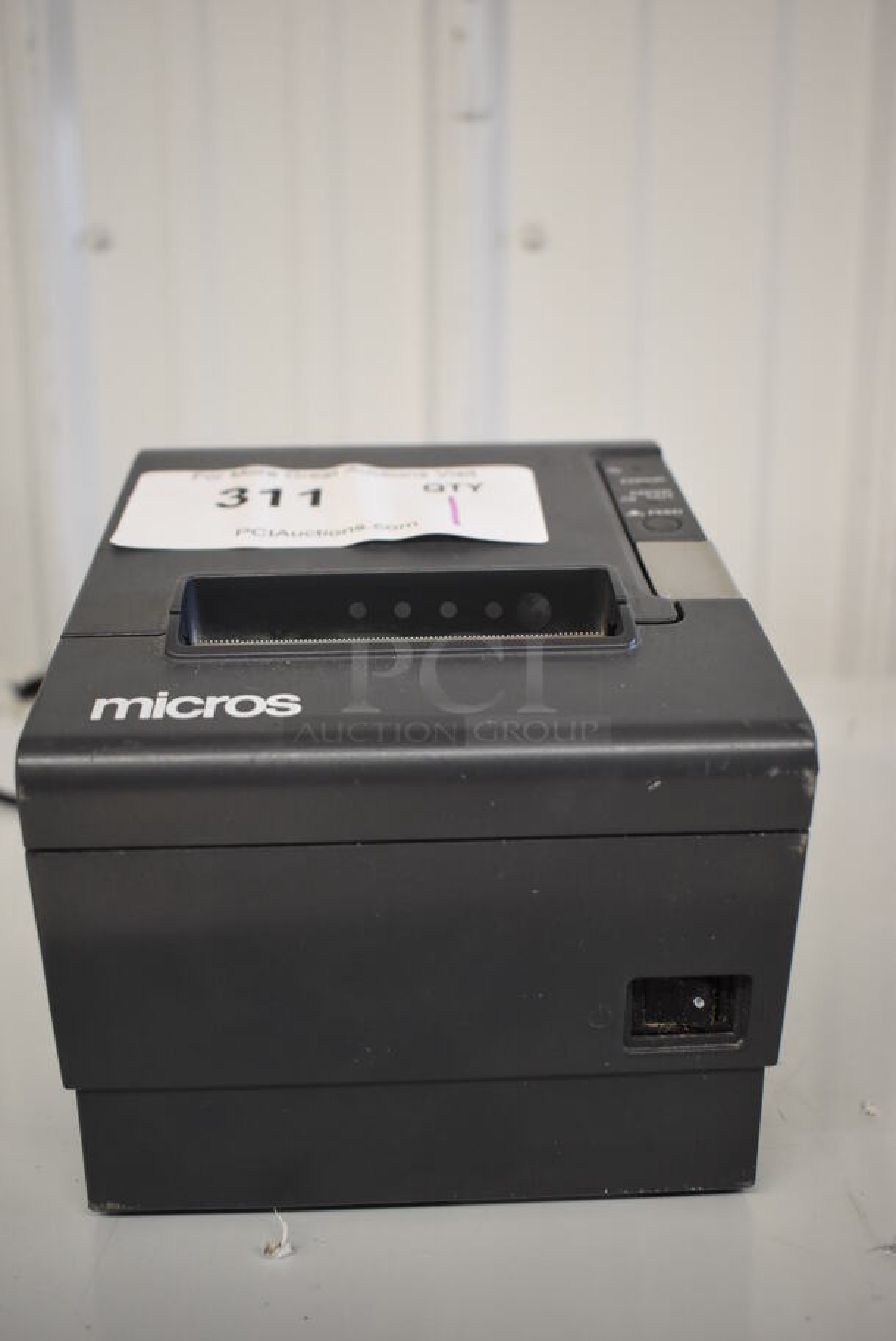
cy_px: 670
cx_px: 448
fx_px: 1398
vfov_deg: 51.3
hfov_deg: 35.5
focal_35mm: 38
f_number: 4
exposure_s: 1/125
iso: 1400
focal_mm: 25
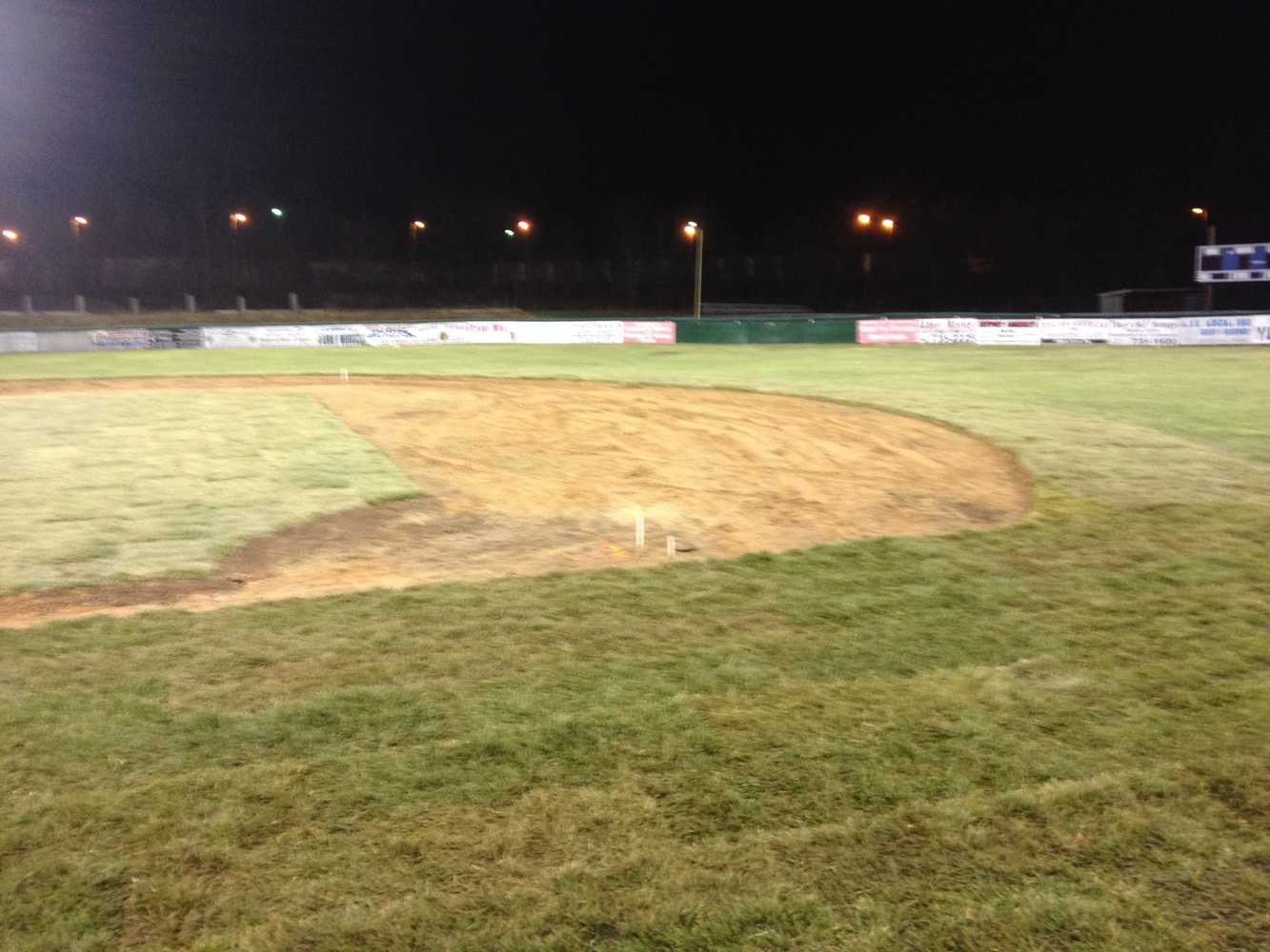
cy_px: 476
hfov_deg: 52.6
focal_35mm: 35
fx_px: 1284
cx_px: 635
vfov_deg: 40.7
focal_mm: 4.28
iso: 160
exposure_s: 1/20
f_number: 2.4
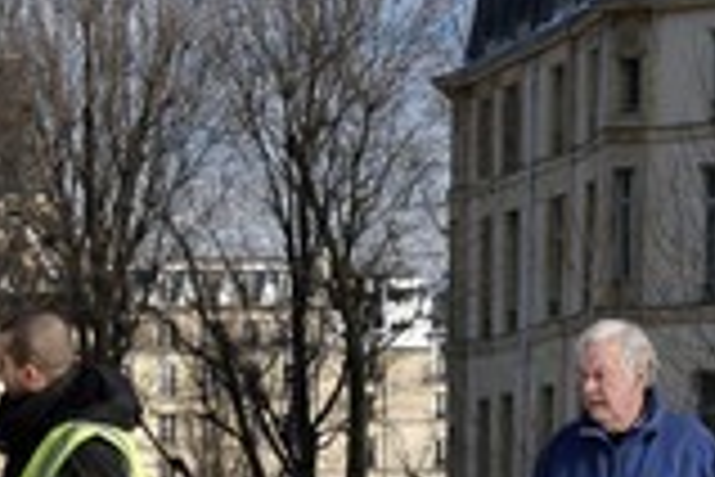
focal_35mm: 251
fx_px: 4985
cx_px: -40
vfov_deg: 5.5
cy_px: 540
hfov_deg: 8.2
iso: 200
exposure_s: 1/320
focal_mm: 95
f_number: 11
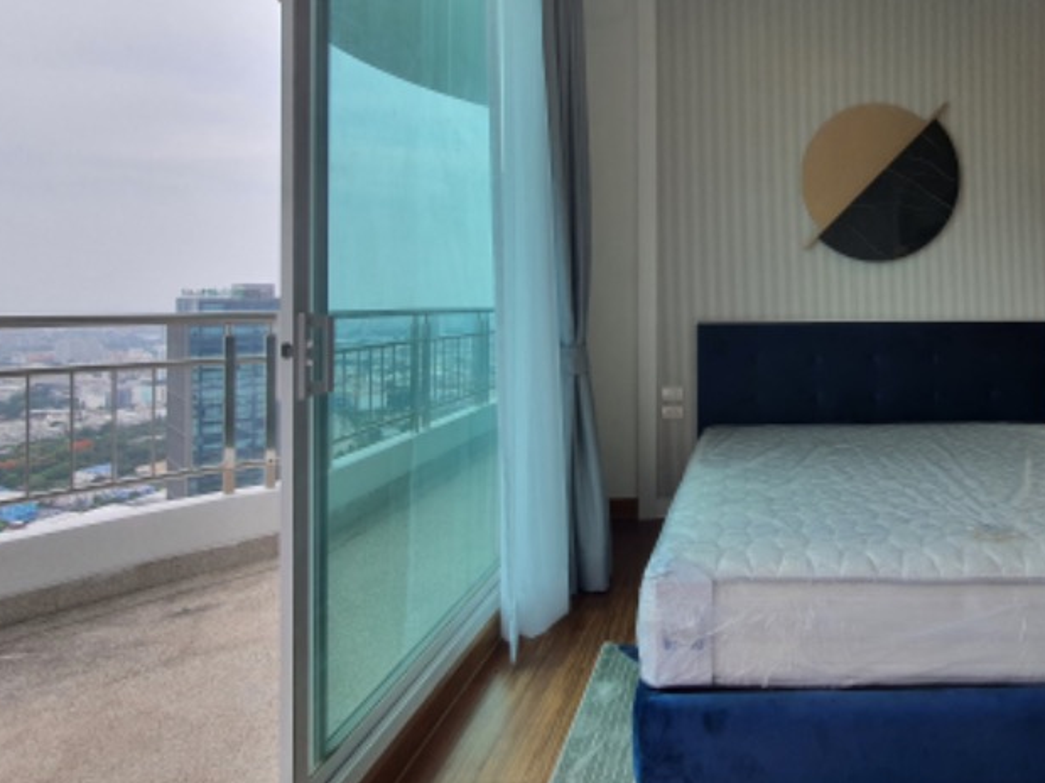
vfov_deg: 62.6
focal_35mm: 21
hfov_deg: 74.2
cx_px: 765
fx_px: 634
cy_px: 295
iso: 50
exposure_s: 1/385
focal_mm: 1.8
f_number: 2.2
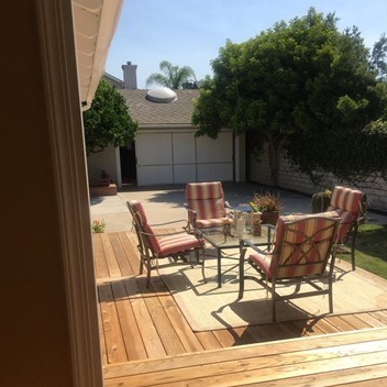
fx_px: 443
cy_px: 244
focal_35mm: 35
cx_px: 191
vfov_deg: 46.8
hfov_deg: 47.2
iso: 25
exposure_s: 1/1083
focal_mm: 4.15
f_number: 2.2
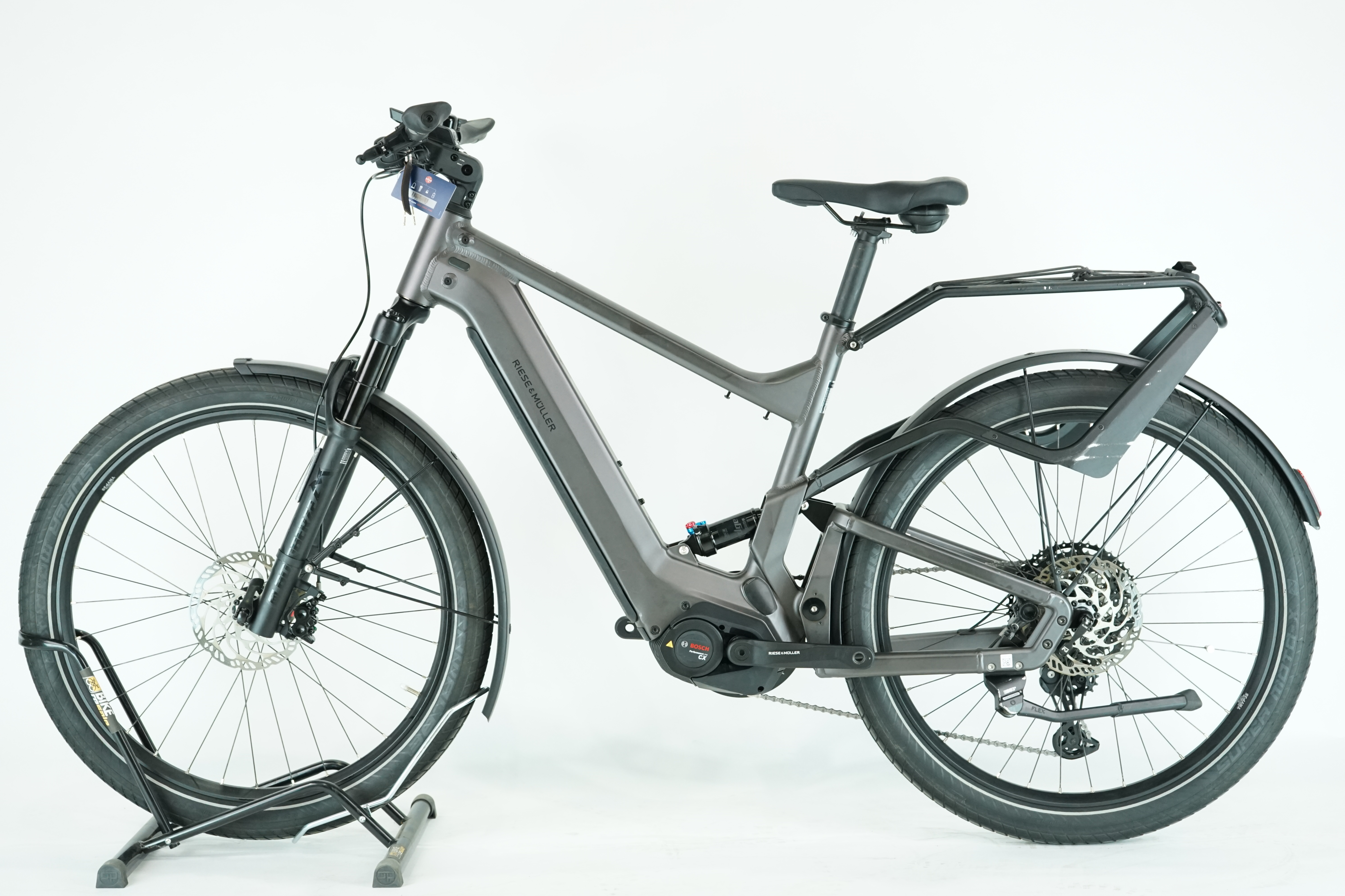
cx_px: 672
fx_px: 2279
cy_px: 448
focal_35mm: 61
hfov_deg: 32.9
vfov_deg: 22.3
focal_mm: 61
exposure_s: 1/200
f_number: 5.6
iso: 2000
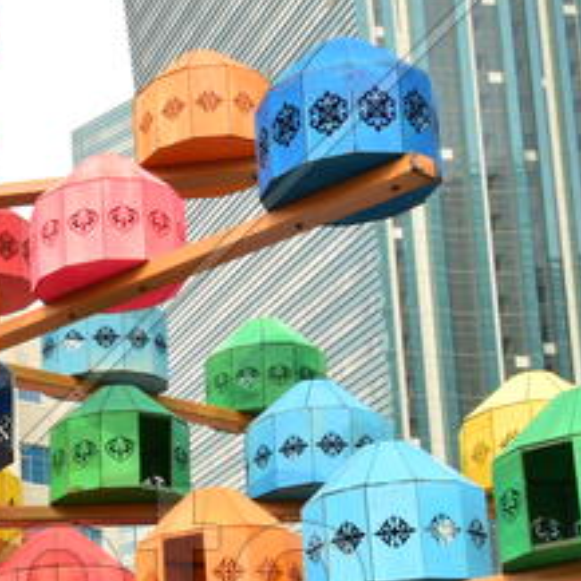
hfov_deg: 18.9
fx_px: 1646
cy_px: 589
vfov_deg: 19.4
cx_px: -120
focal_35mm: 87
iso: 100
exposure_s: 1/40
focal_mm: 17
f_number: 11
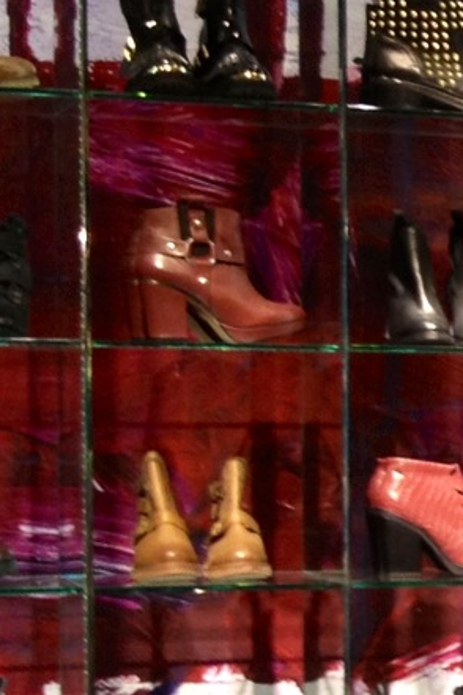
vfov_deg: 12.1
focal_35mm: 169
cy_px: 548
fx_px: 3260
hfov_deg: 7.3
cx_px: 1329
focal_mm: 4.28
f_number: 2.4
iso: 64
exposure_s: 1/30
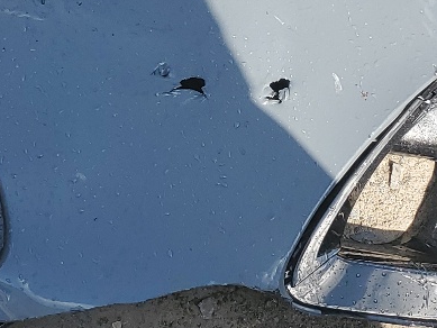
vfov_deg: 13.8
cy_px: 109
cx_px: 209
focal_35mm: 107
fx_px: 1351
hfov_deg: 18.4
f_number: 1.5
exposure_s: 1/1667
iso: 50
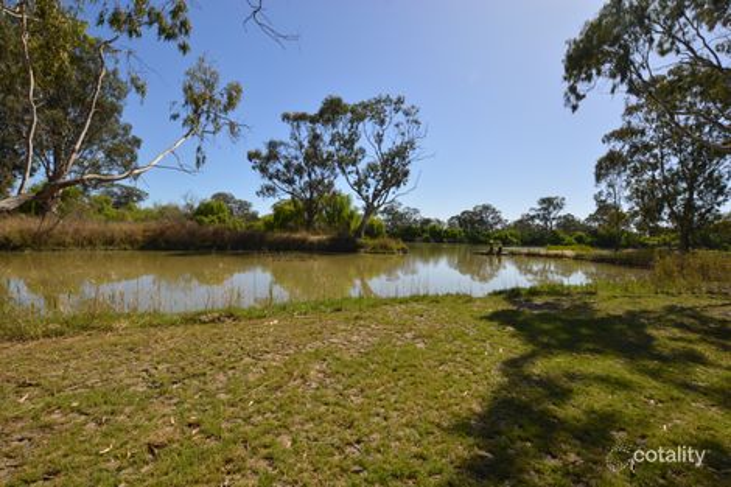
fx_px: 304
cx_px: 366
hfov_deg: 100.4
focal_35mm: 15
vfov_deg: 77.3
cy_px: 244
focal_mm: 10
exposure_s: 1/200
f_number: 10
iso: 100
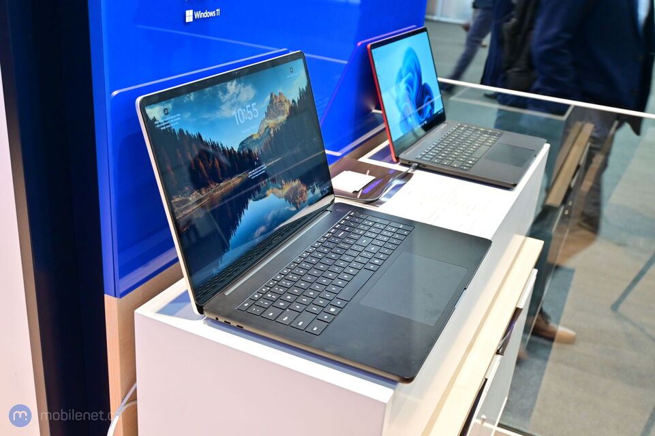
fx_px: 668
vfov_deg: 36.1
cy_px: 218
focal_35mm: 37
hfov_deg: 52.2
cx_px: 328
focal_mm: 24.5
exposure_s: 1/40
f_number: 4.5
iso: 1100
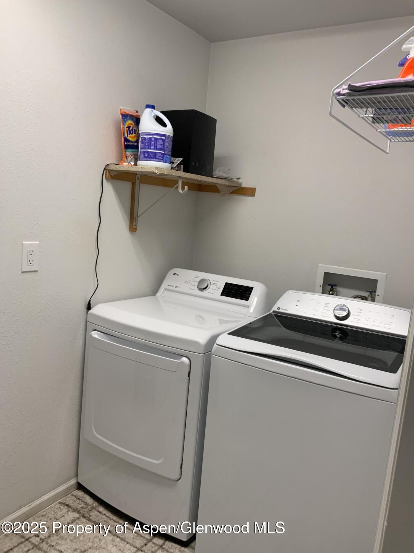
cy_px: 276
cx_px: 207
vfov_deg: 61.7
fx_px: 462
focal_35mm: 29
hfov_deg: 48.2
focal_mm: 3
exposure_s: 1/120
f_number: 1.8
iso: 50
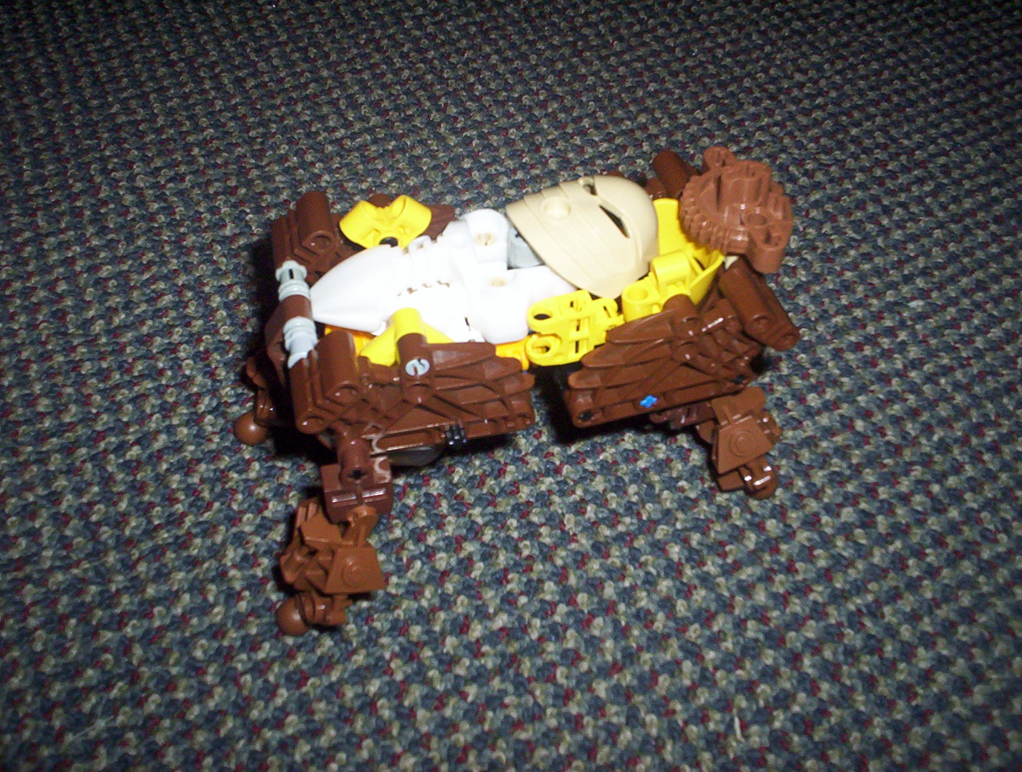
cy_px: 386
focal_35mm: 38
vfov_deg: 37.9
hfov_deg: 48.9
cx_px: 511
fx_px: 1125
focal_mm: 4.99
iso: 140
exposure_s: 1/60
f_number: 4.5
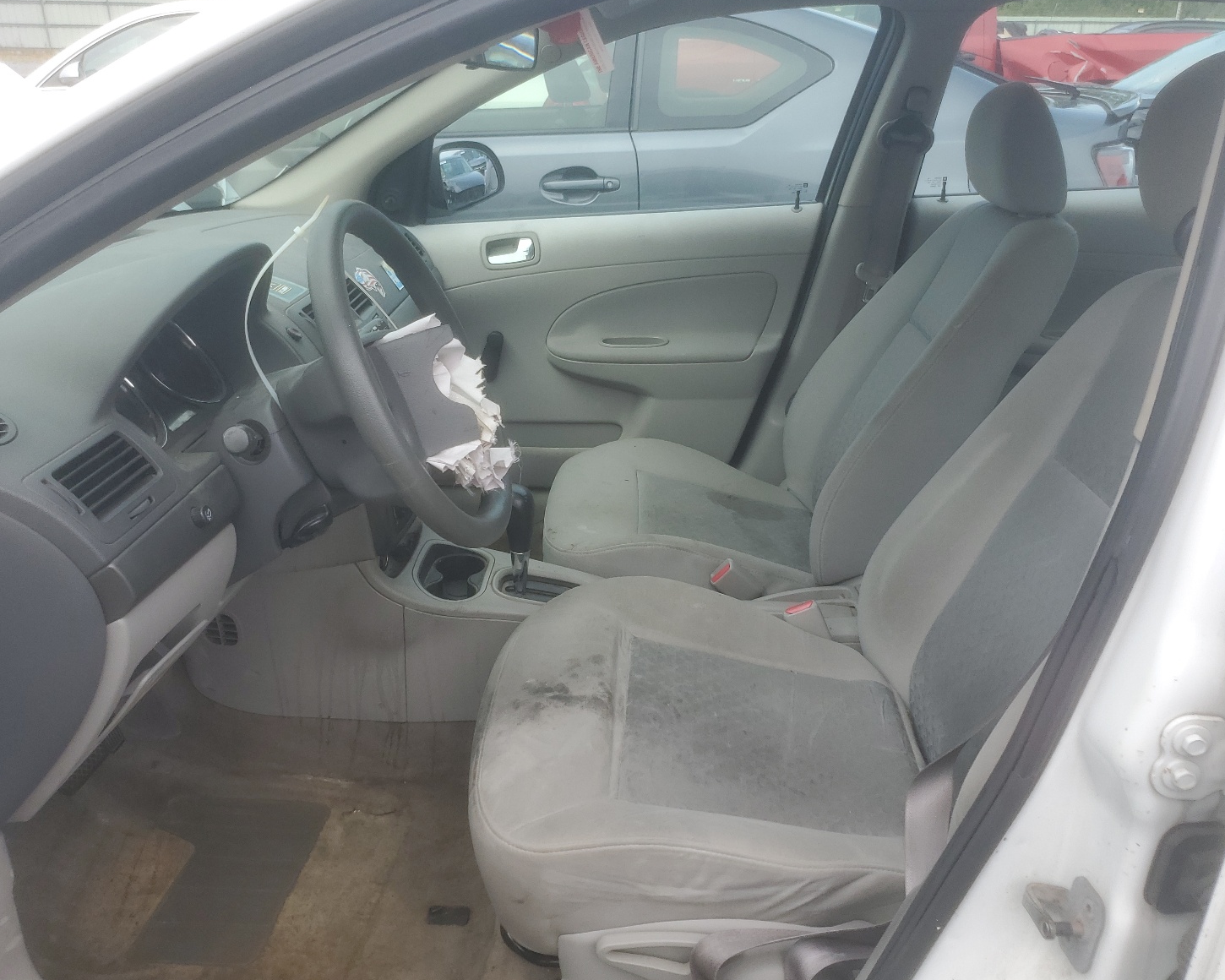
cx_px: 615
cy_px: 494
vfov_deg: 51.5
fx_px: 1015
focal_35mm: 28
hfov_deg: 62.2
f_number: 1.5
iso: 50
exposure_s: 1/769
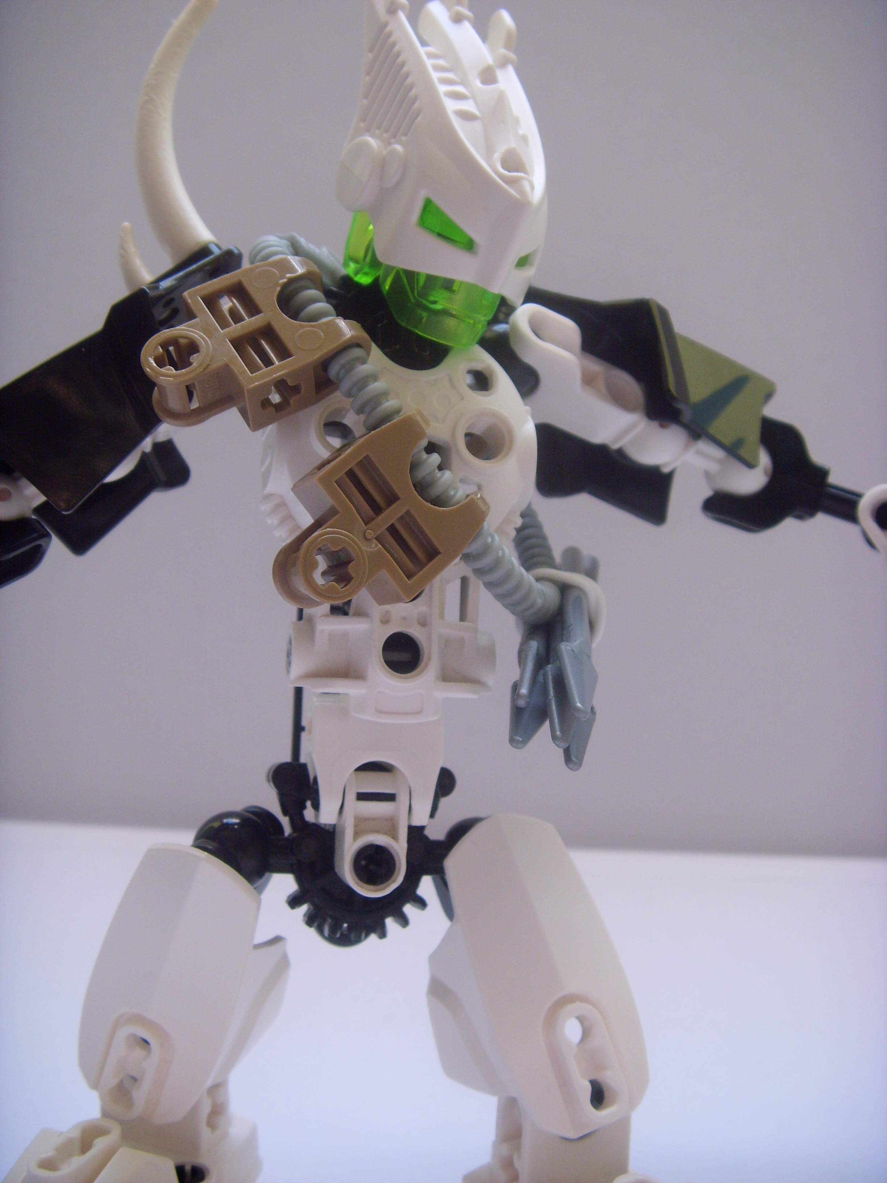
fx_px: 1059
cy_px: 592
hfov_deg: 45.4
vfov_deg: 58.4
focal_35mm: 31
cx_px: 444
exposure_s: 1/30
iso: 100
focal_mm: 6.3
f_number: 3.5
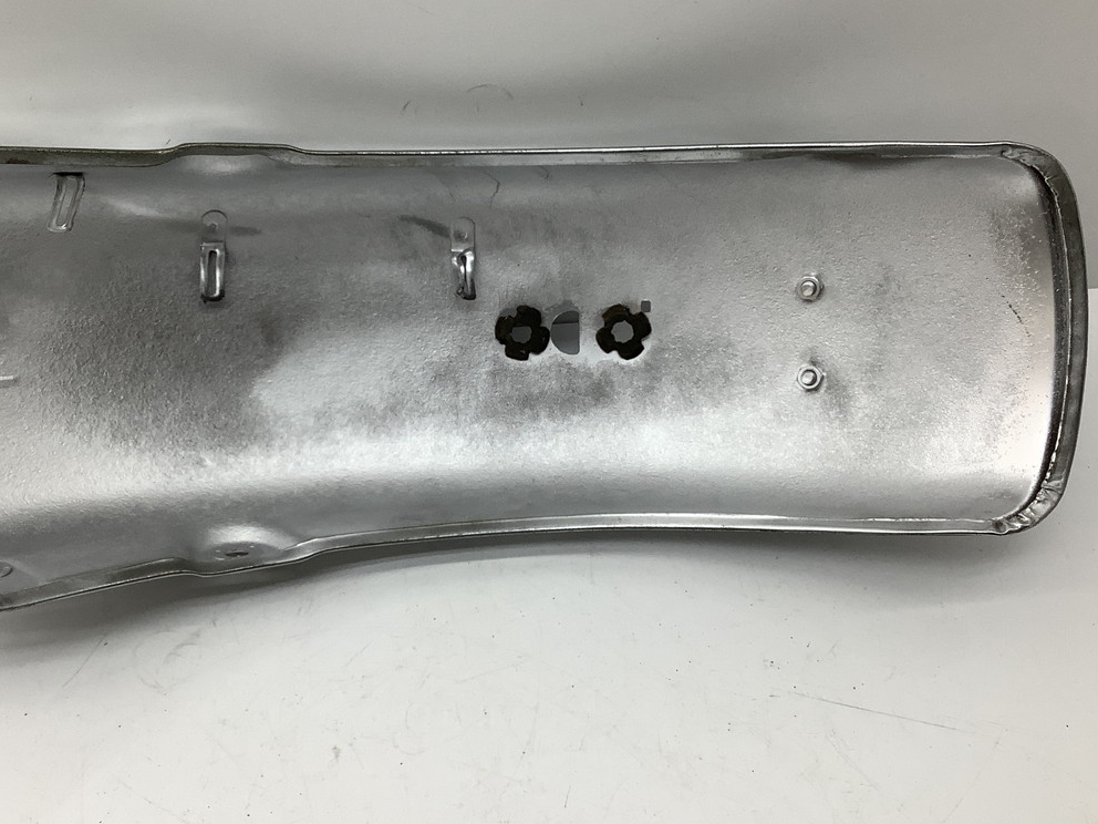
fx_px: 1269
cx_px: 462
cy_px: 347
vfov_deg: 35.9
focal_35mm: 40
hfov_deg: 46.6
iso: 32
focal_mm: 3.3
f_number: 2.4
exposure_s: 1/120
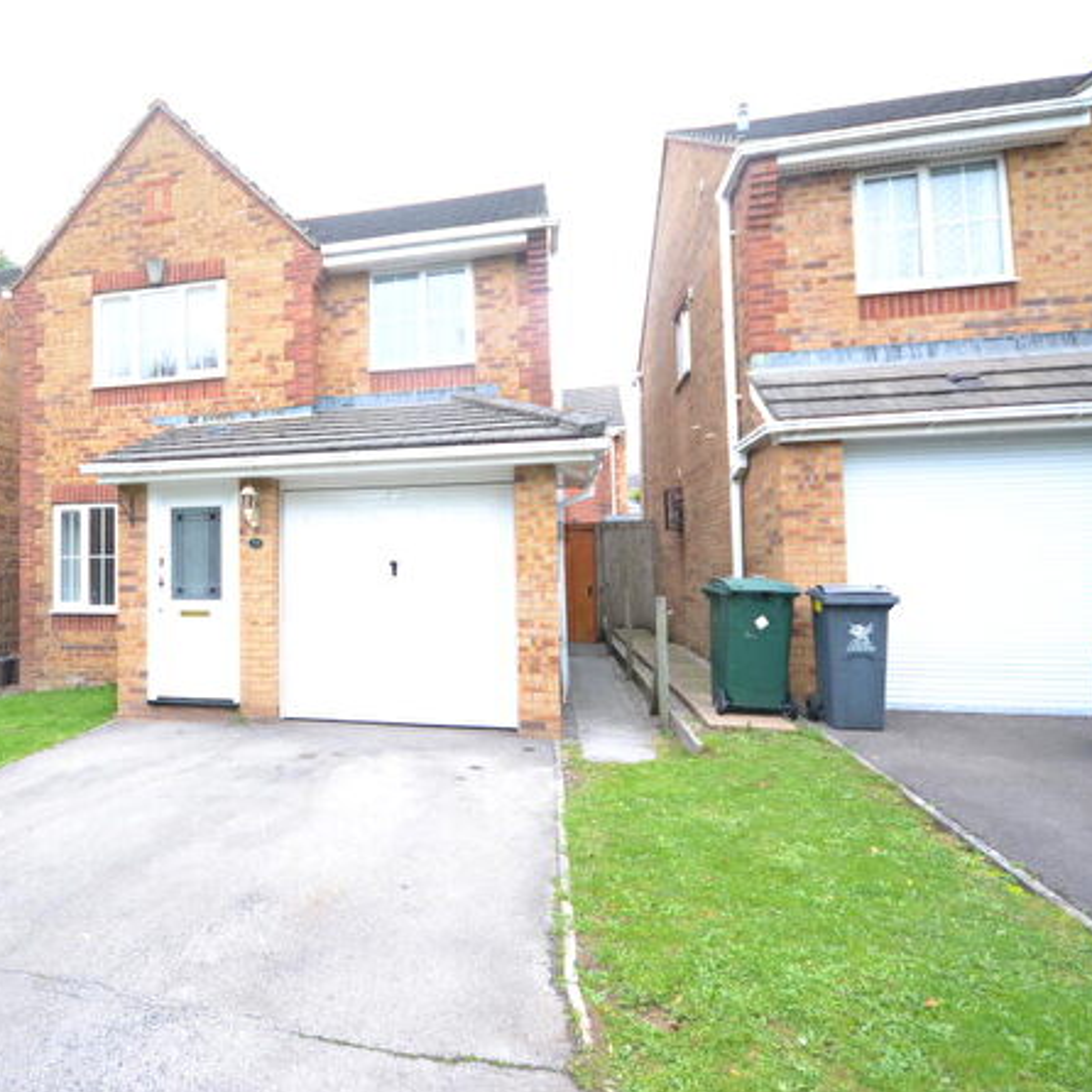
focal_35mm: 20
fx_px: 714
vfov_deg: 74.8
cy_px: 528
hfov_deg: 71.8
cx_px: 333
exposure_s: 1/100
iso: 800
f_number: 5
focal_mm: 10
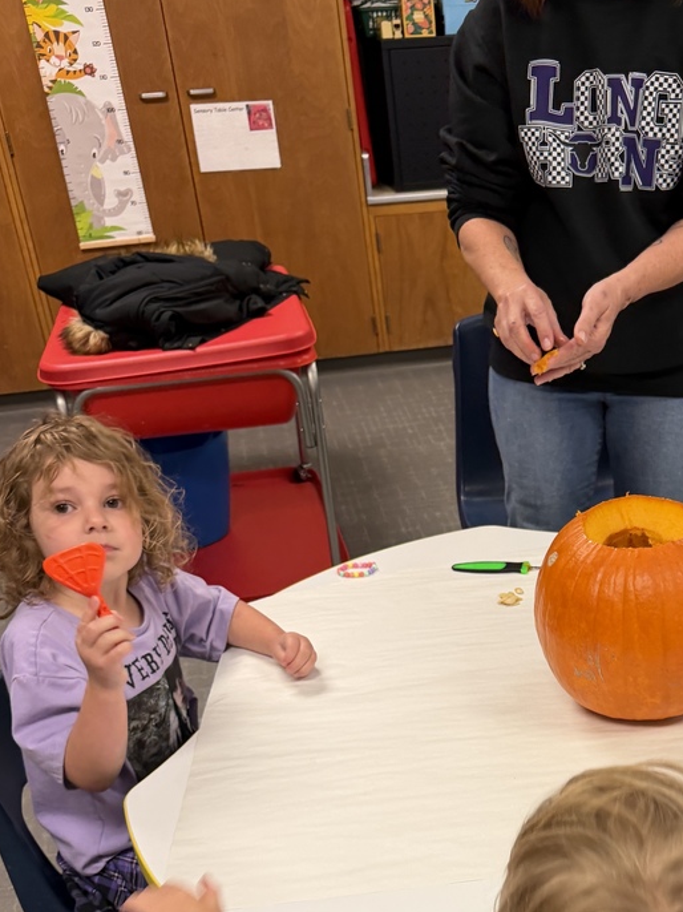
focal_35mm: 28
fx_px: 737
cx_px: 356
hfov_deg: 49.7
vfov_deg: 63.4
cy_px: 492
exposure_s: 1/120
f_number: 1.78
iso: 200
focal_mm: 6.76
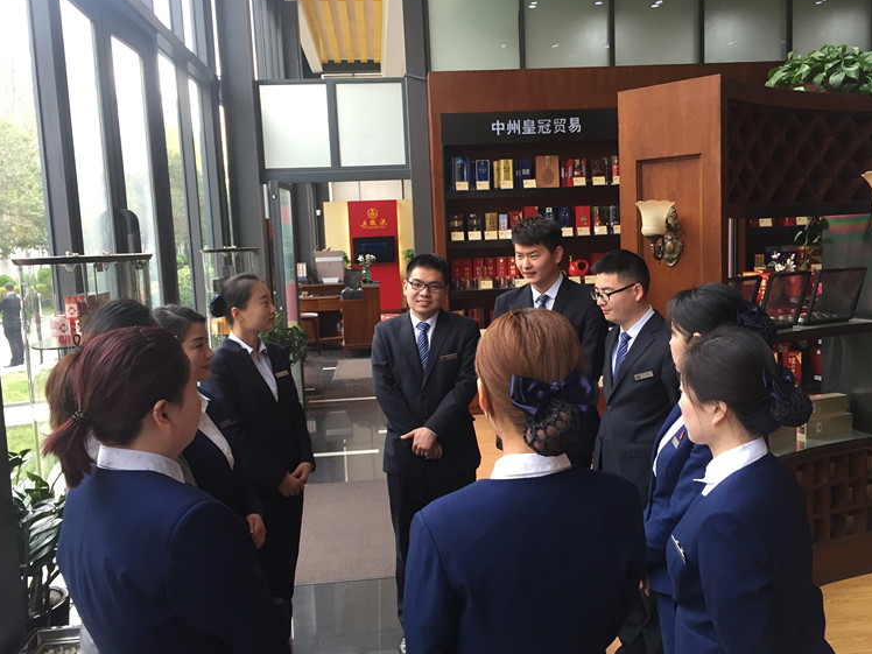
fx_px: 781
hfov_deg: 58.3
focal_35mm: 31
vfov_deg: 45.4
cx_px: 457
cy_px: 332
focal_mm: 4.15
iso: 40
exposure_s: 1/33
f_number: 2.2
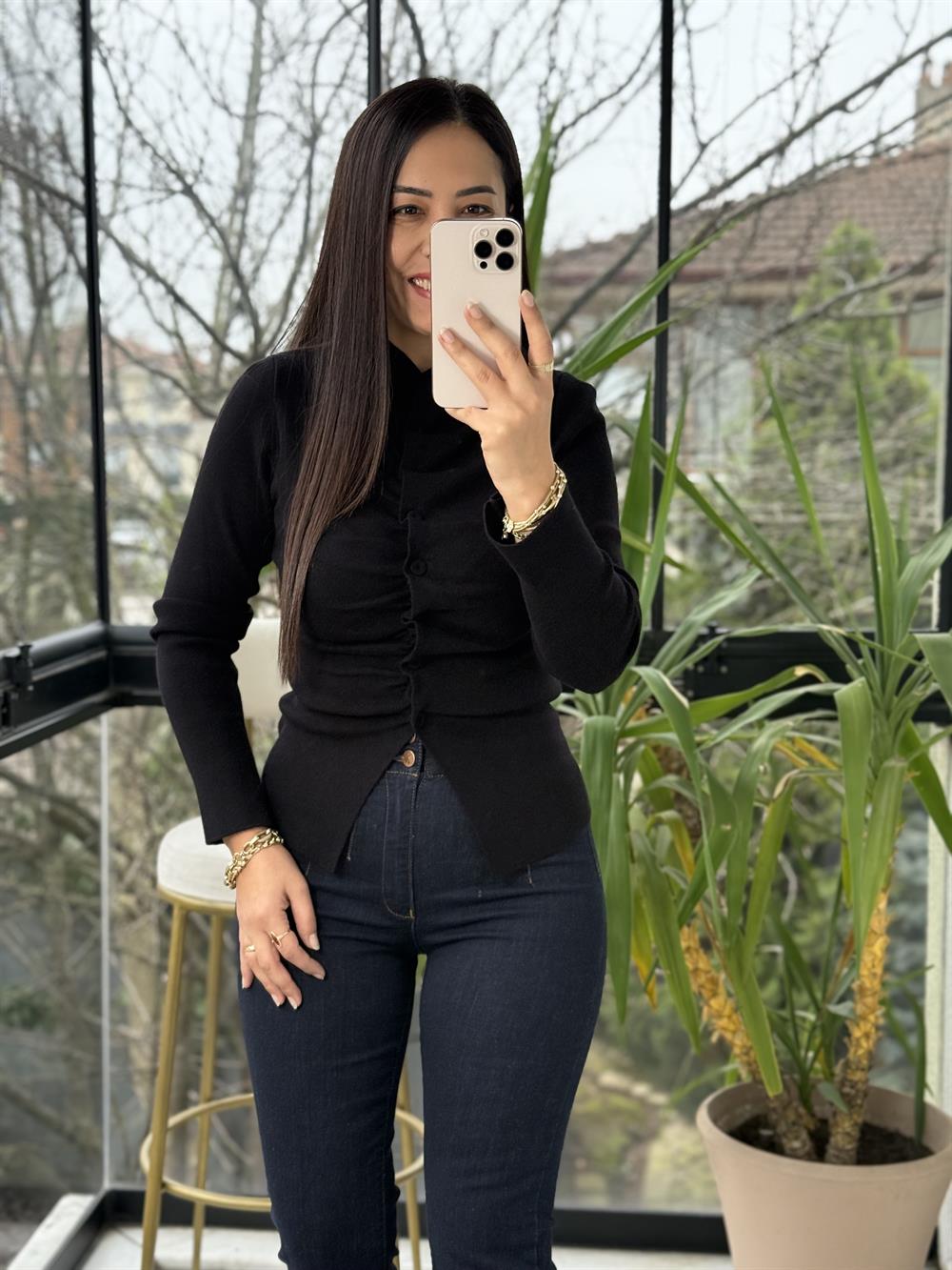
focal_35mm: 48
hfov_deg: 30.3
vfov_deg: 39.7
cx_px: 476
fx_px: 1760
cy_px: 635
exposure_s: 1/242
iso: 100
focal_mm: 6.76
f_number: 1.78
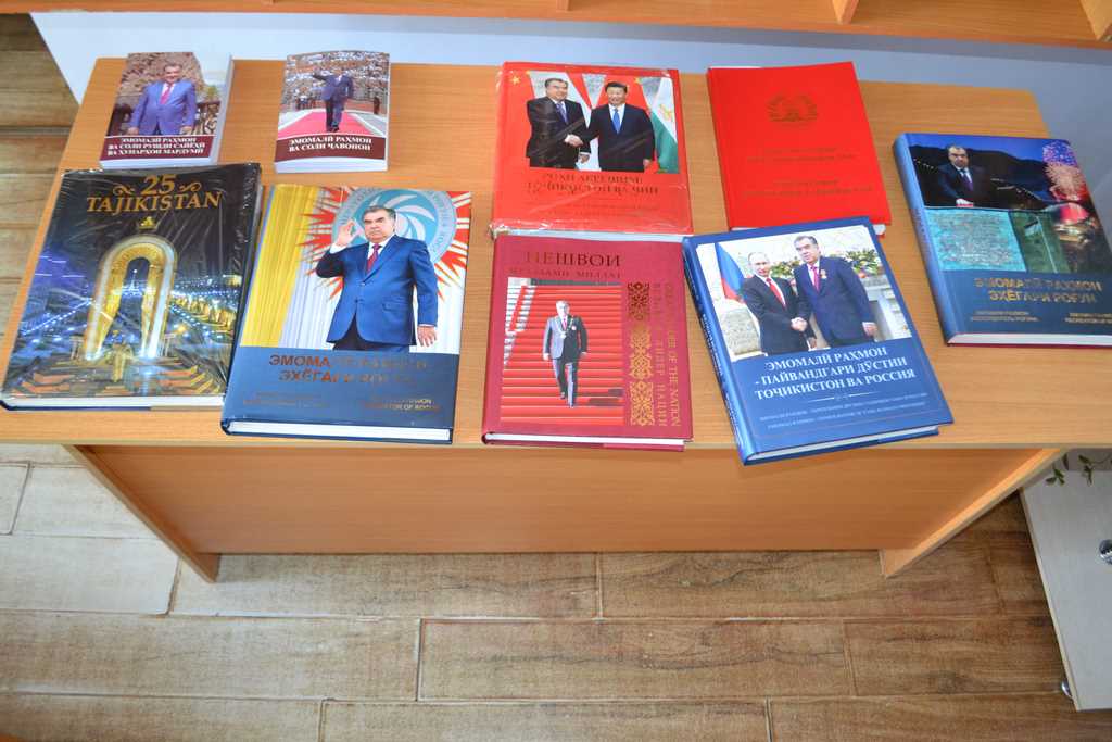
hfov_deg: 67.4
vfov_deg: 47.9
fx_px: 834
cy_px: 371
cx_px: 556
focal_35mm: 27
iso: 1100
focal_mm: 18
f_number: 3.5
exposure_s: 1/60
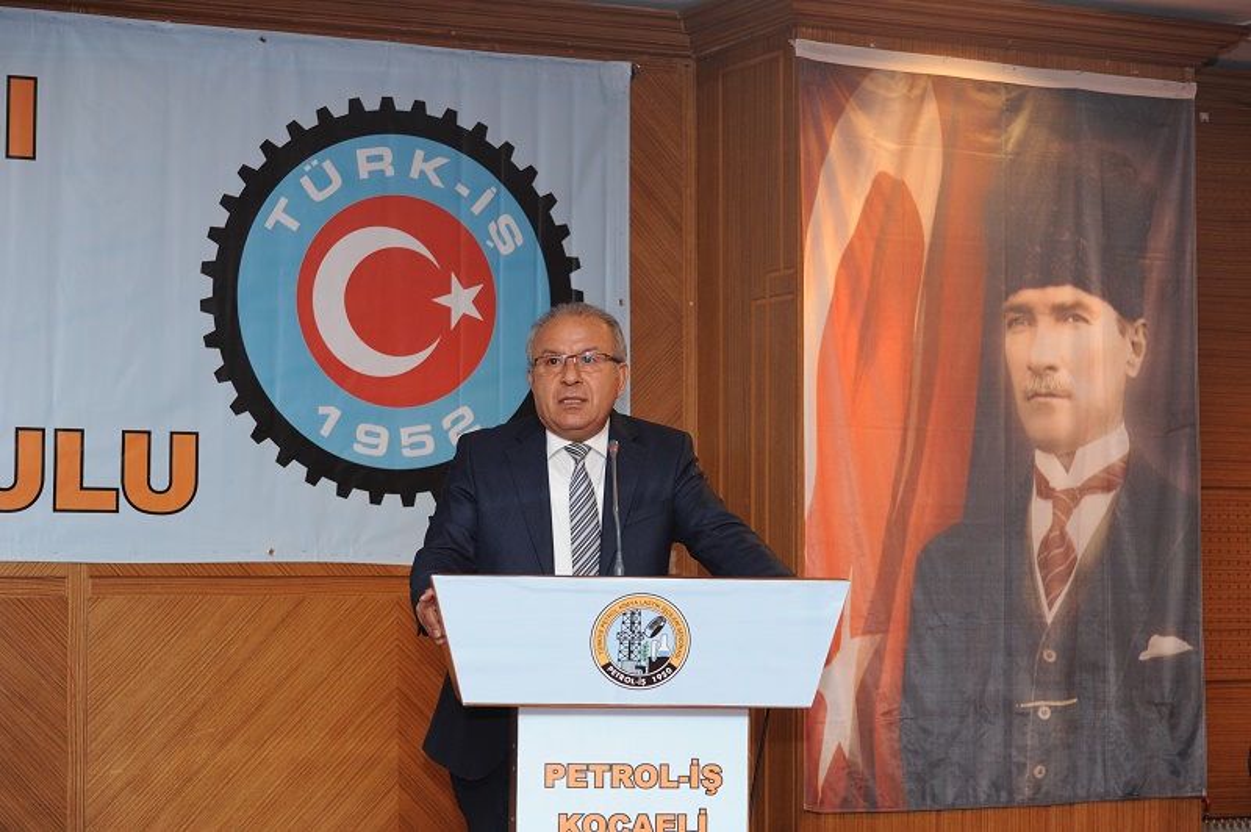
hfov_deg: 25.4
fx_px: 2778
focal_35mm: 80
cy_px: 416
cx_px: 626
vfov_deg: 17.0
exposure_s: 1/60
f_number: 5
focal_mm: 80
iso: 800
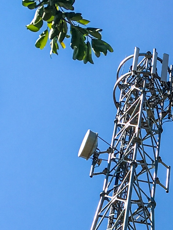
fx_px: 832
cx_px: 287
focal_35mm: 125
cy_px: 299
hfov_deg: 11.2
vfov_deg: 15.0
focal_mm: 4.15
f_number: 2.2
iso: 25
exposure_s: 1/1425
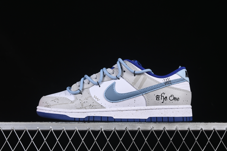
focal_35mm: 75
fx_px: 473
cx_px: 114
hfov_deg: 27.0
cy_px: 76
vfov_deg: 18.2
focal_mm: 50
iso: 160
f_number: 8
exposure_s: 1/80
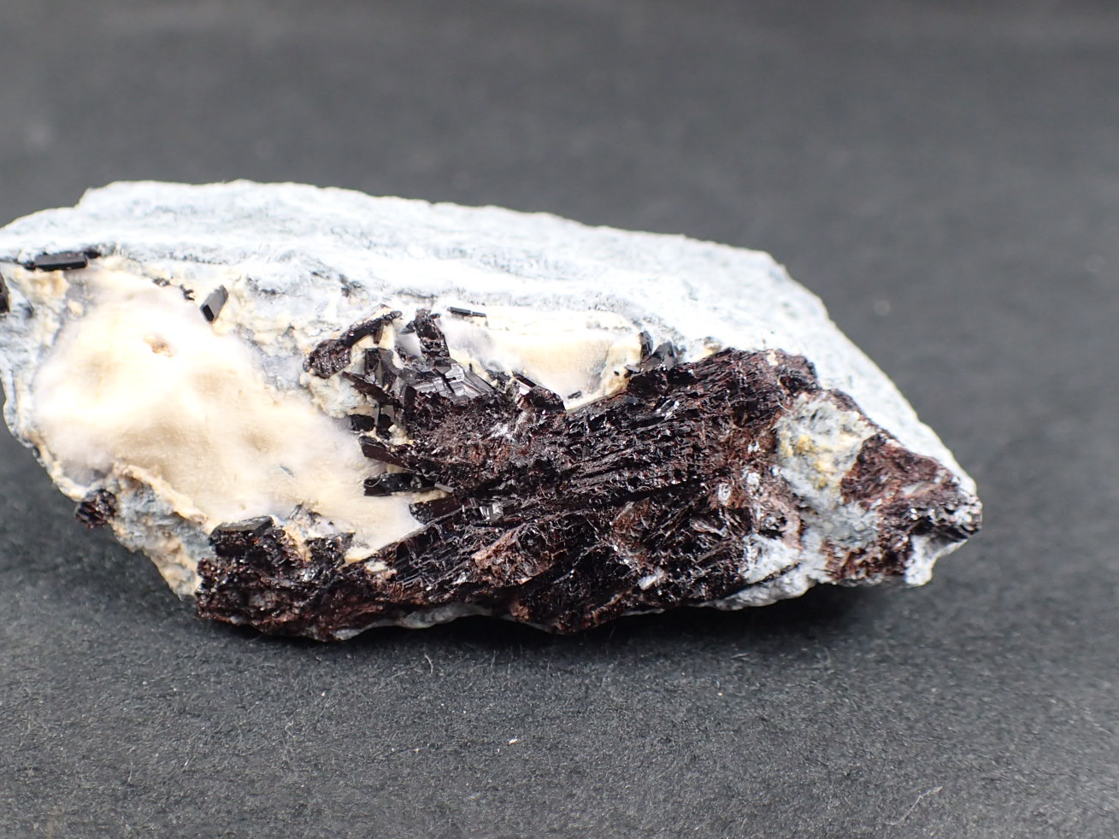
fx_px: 1422
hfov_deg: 42.8
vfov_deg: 32.9
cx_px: 466
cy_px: 445
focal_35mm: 44
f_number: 2.3
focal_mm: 5.5
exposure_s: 1/125
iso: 160
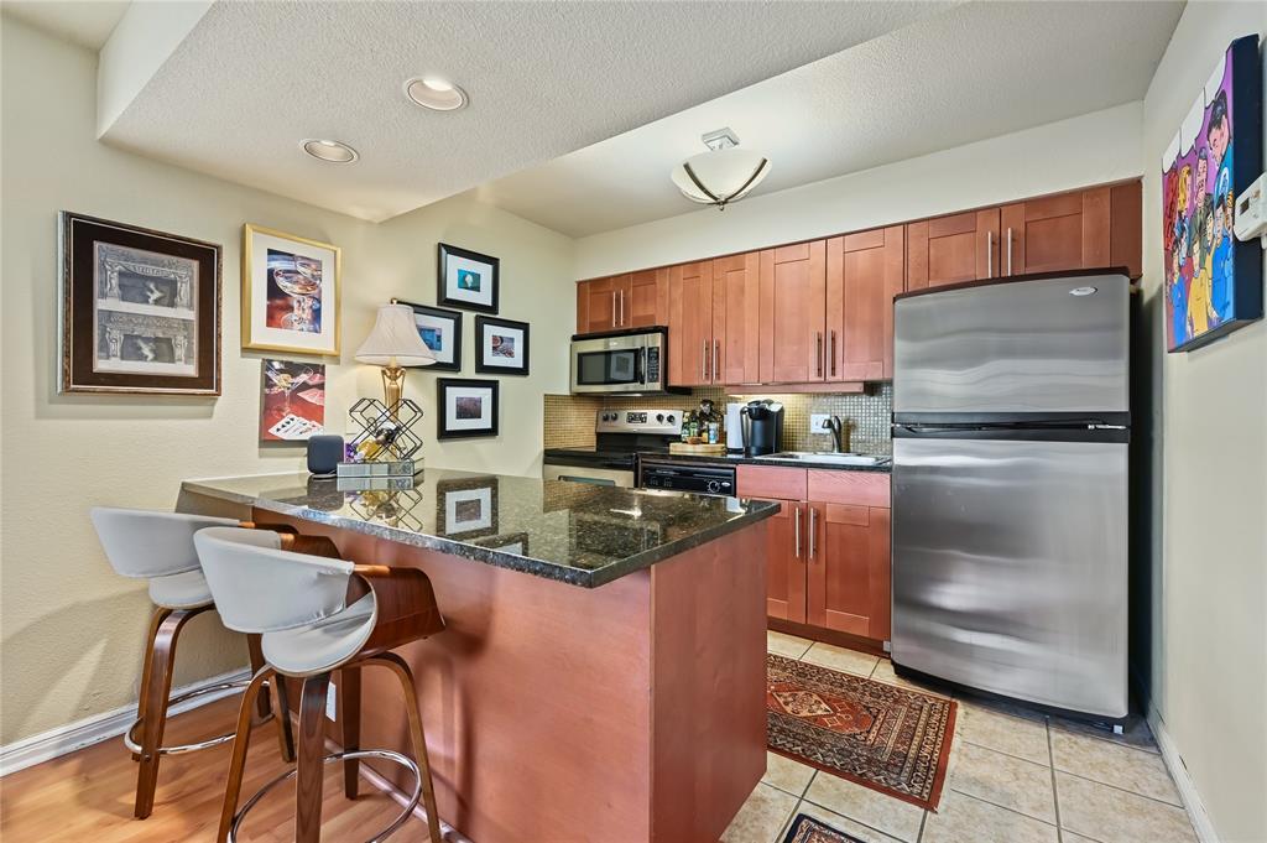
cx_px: 634
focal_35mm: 15
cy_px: 422
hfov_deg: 100.4
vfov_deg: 77.2
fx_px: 527
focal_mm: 15
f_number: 8
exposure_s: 1/1.67
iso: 800
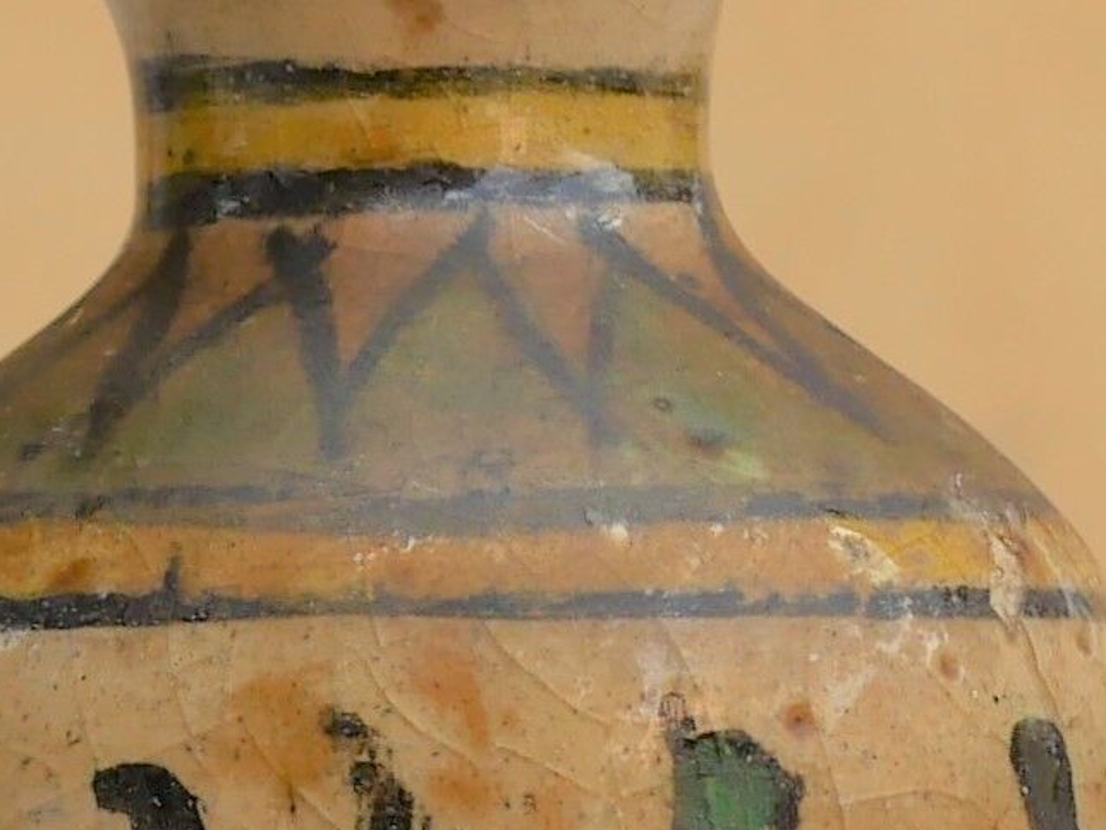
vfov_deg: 5.3
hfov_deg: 7.0
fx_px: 8914
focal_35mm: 279
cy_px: 683
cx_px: -265
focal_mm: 20
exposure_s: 1/500
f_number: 4
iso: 200
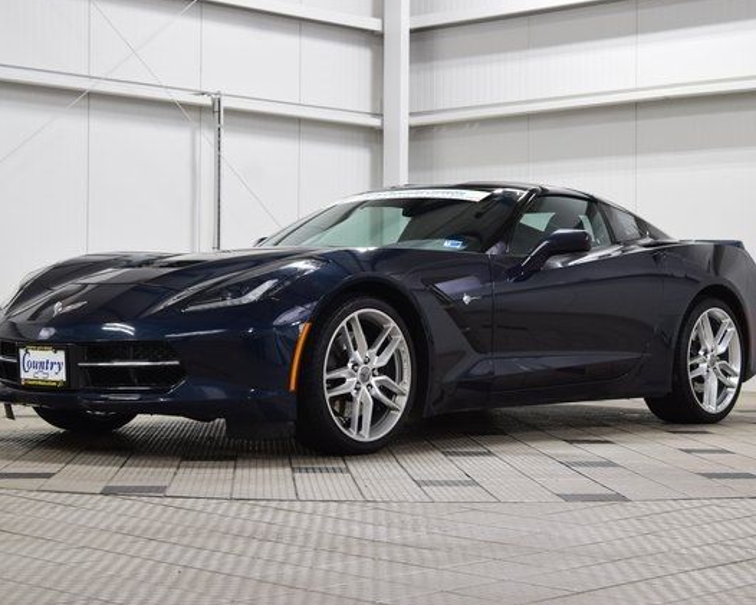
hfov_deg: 26.4
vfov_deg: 21.3
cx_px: 365
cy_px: 301
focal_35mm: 72
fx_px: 1611
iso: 400
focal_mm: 42
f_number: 6.3
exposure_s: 1/15
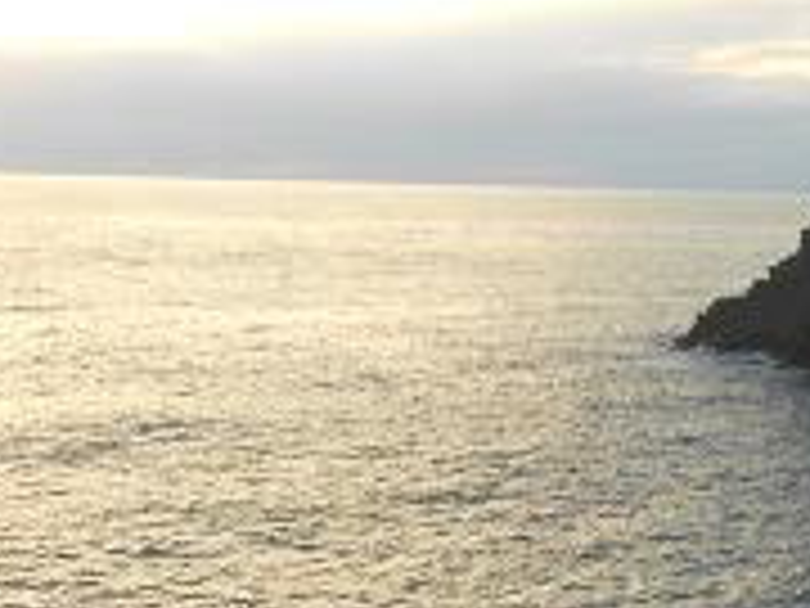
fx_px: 1755
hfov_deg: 23.6
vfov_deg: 19.6
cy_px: 191
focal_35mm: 75
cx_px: 992
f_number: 3.2
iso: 80
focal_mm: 4.6
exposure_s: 1/100
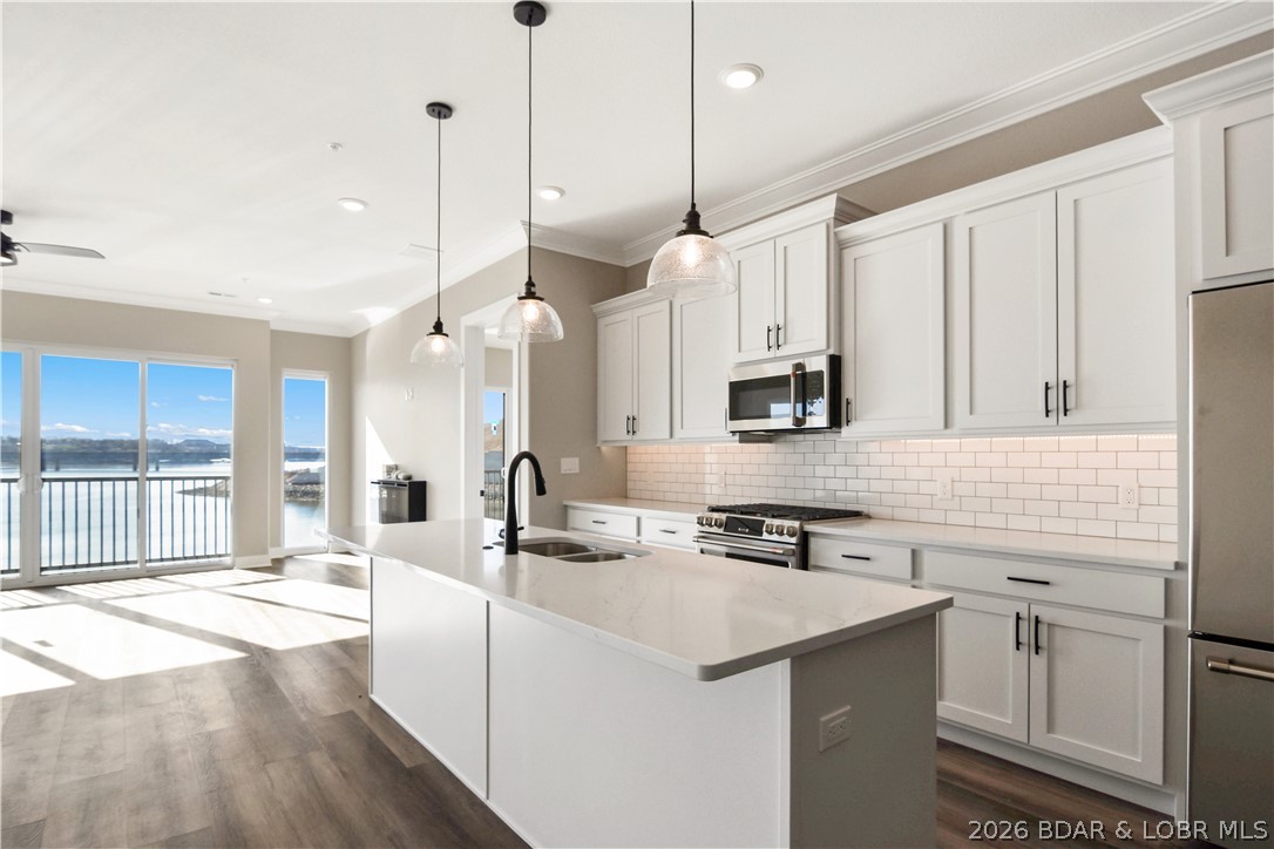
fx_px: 584
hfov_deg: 95.0
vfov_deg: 72.1
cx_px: 637
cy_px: 424
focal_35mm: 16
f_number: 6.3
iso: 200
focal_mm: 11
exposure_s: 1/250
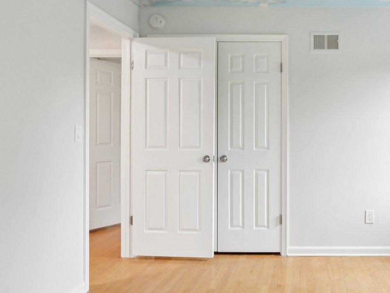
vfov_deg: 41.8
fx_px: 383
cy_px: 142
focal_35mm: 34
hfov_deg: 51.4
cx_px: 298
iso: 400
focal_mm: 16
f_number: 8
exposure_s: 1/10
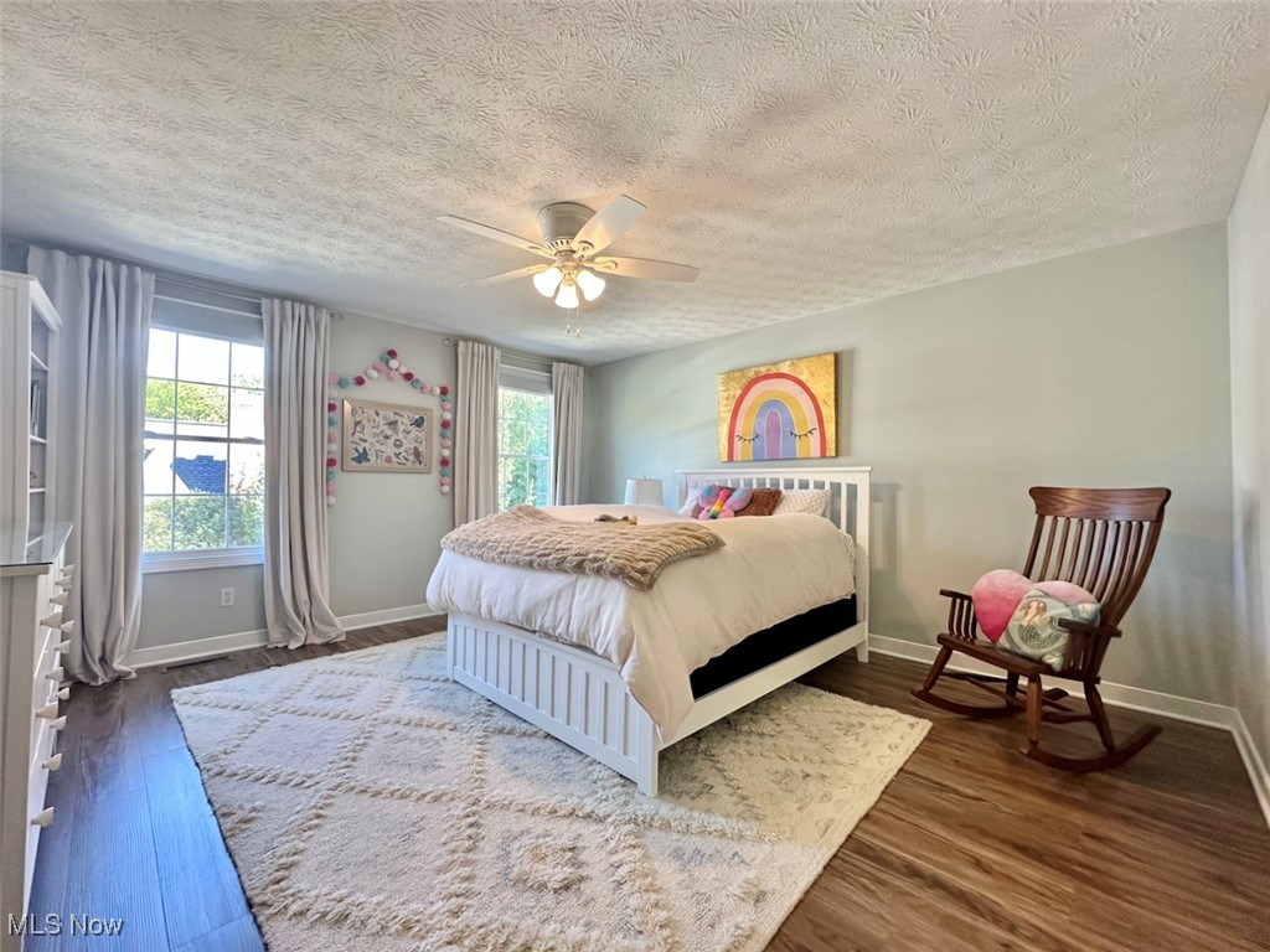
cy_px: 476
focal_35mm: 14
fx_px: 514
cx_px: 635
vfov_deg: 85.7
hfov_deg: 102.1
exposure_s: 1/120
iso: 200
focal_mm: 2.22
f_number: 2.2
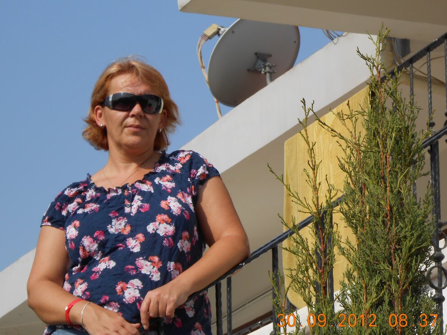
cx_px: 198
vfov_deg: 10.2
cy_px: 160
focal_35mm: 145
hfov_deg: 13.6
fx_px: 1873
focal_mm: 21.2
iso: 80
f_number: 5.5
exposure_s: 1/640
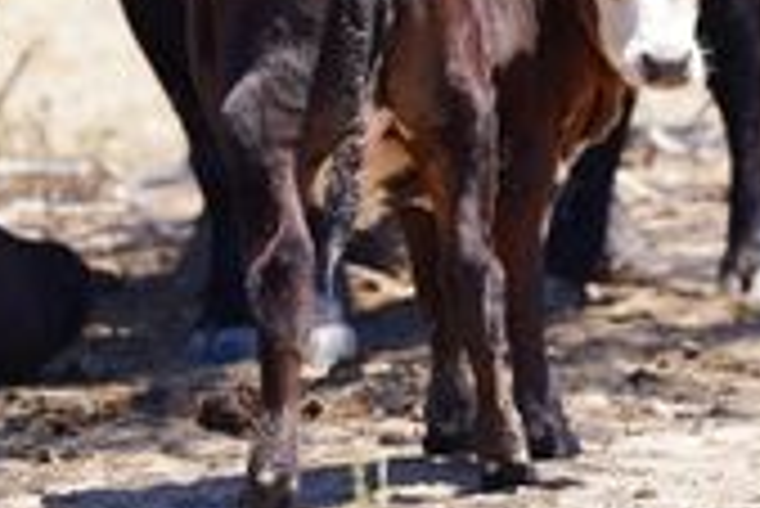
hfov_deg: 2.9
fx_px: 14959
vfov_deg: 1.9
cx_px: 333
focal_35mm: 708
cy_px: 99
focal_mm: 200
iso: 100
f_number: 3.2
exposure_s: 1/400
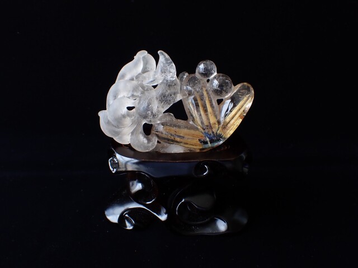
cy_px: 134
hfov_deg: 60.0
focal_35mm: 30
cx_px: 179
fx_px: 310
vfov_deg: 46.7
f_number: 3.2
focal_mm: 5.4
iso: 200
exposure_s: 1/125
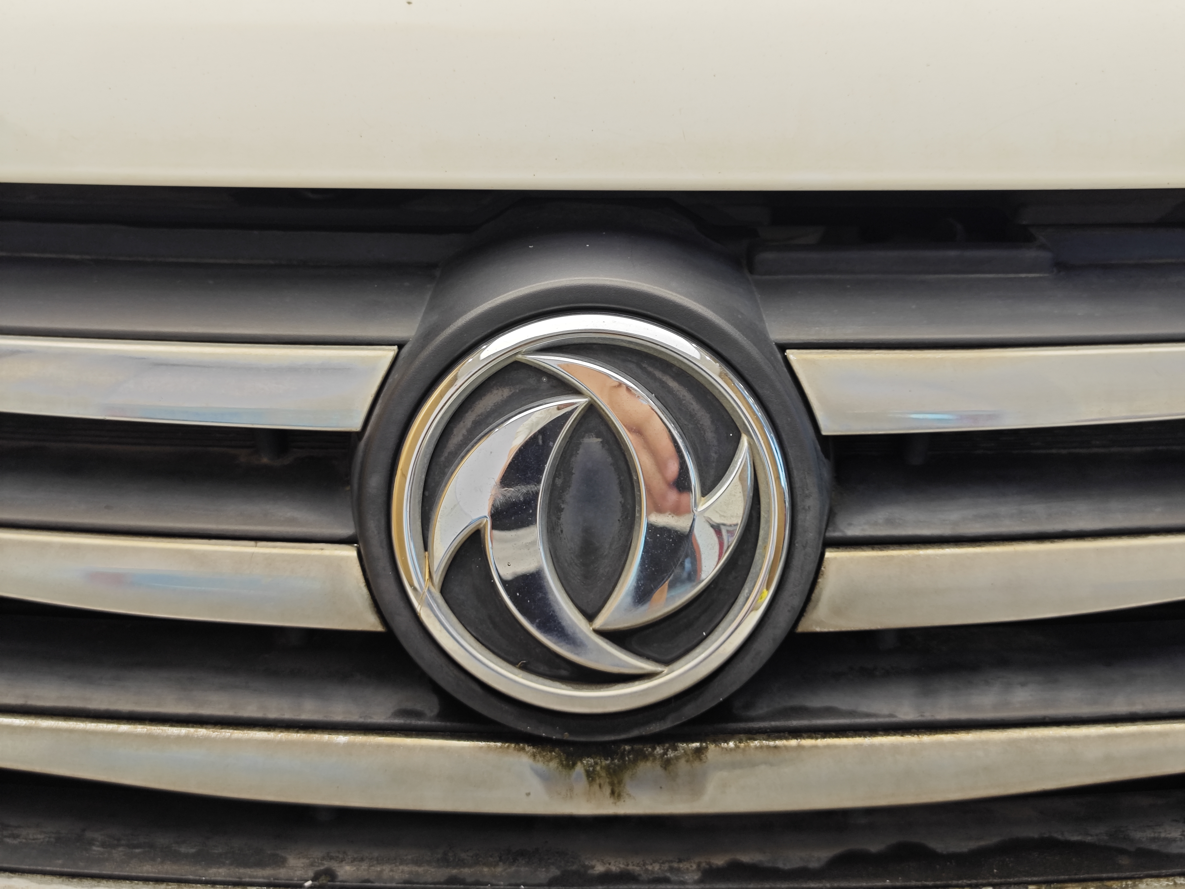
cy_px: 444
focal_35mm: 46
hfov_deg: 41.2
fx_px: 1575
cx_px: 592
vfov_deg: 31.5
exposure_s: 1/63.5
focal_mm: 8.7
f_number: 1.9
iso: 400
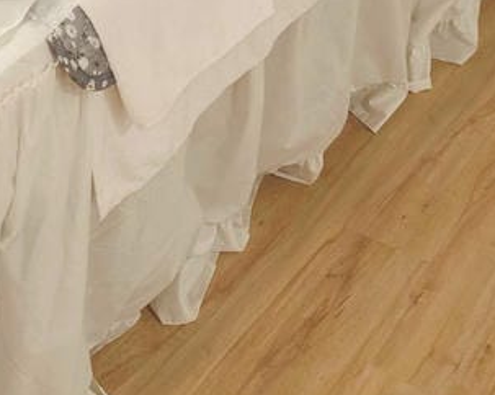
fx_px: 1303
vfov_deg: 15.4
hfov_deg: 21.3
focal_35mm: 89
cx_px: 108
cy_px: -264
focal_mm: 8.72
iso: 640
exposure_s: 1/60.1
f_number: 1.63
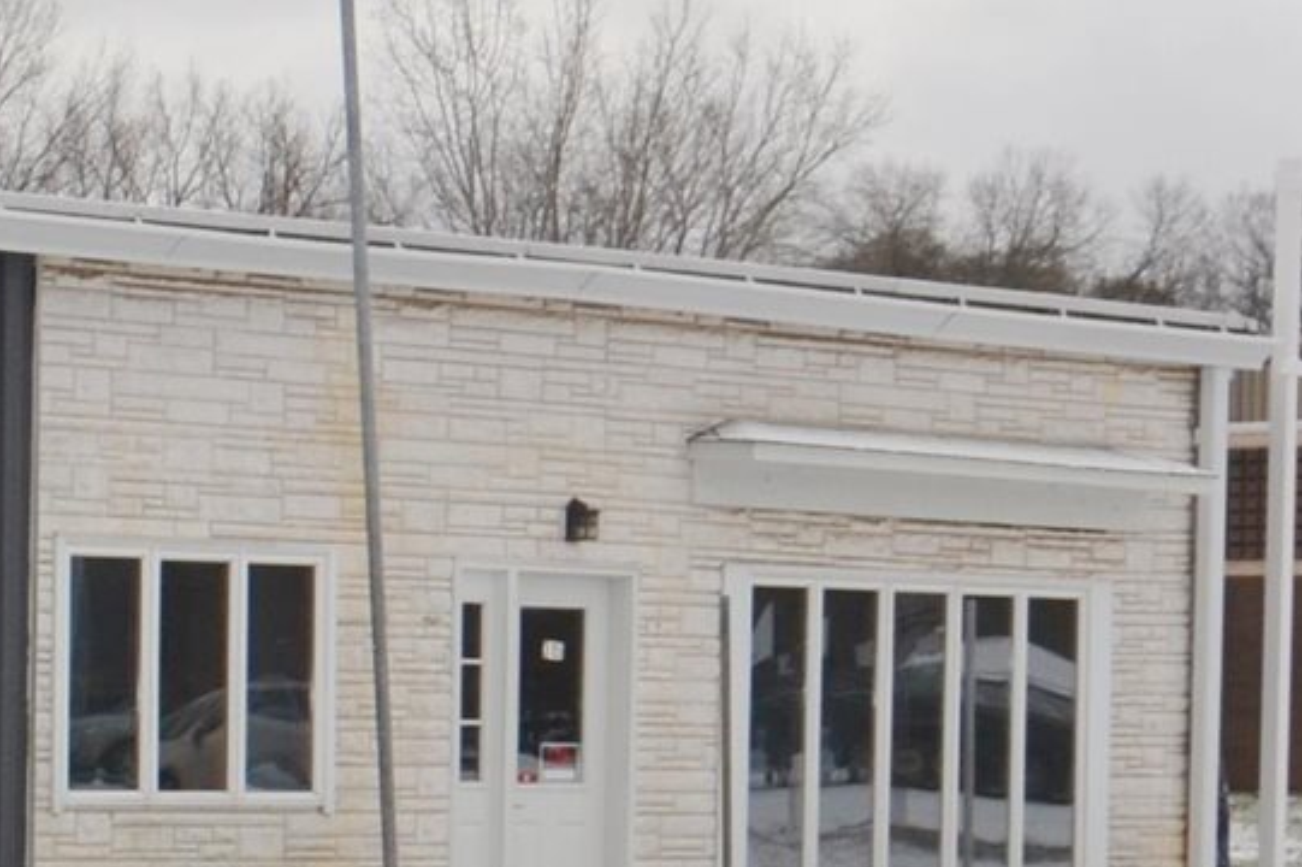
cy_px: 653
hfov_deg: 13.4
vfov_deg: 10.7
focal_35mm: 128
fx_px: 4621
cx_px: -1418
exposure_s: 1/200
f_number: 11
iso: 100
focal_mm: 15
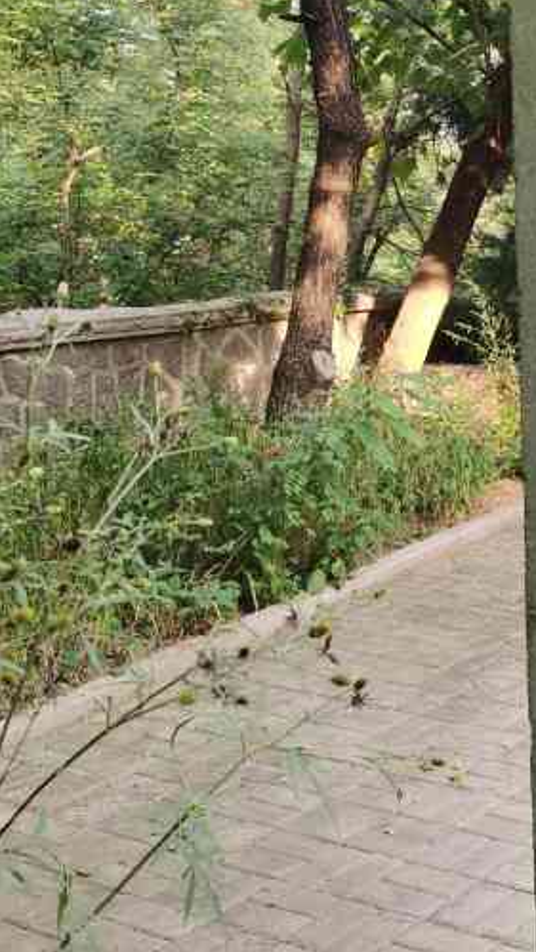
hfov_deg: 20.5
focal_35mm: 55
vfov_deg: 37.8
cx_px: 633
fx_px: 1389
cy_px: 411
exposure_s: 1/182
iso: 50
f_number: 1.6
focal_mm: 5.56
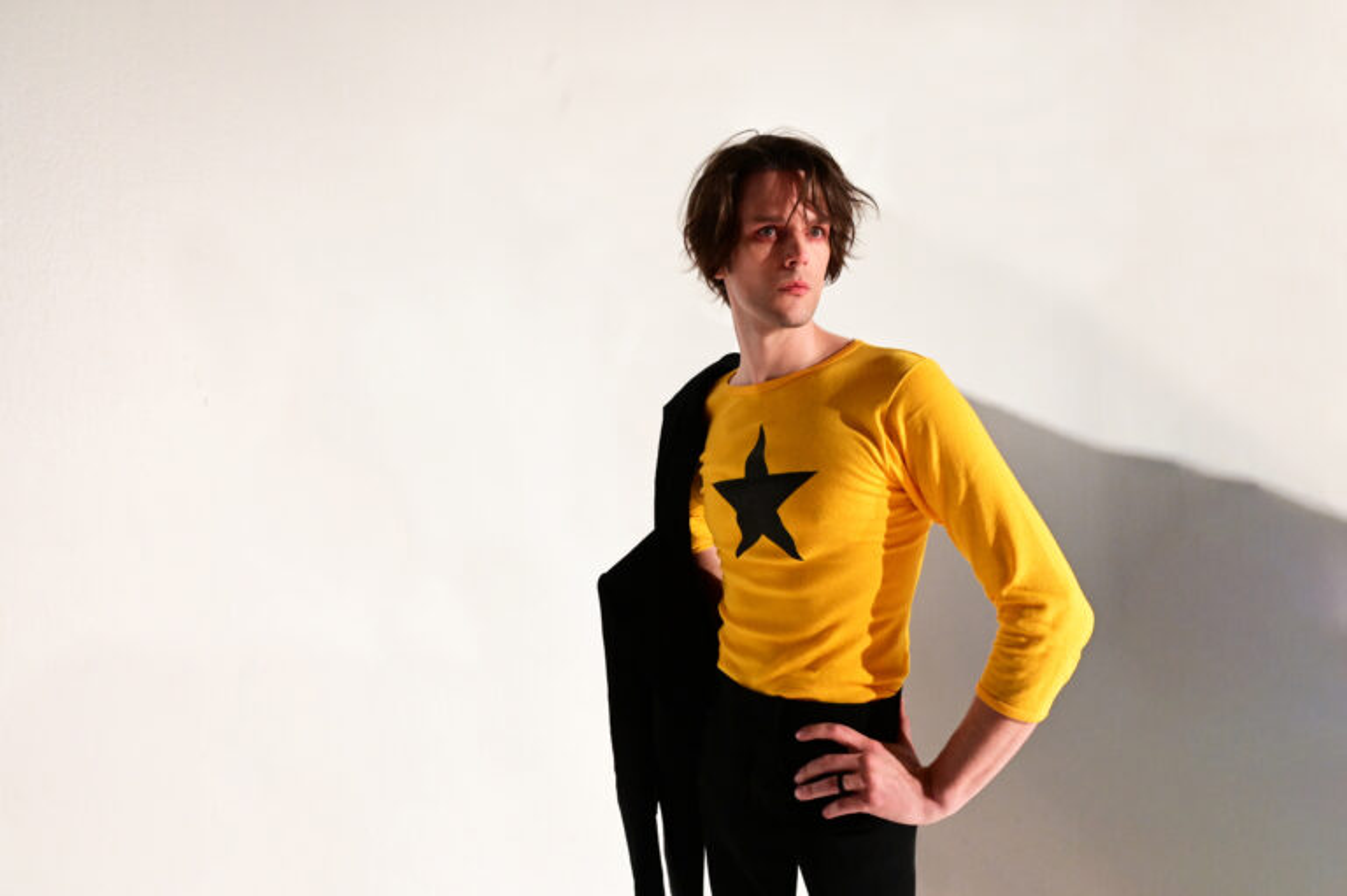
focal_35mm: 24
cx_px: 674
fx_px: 897
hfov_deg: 73.8
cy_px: 448
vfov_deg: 53.1
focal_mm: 24
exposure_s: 1/125
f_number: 7.1
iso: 6400
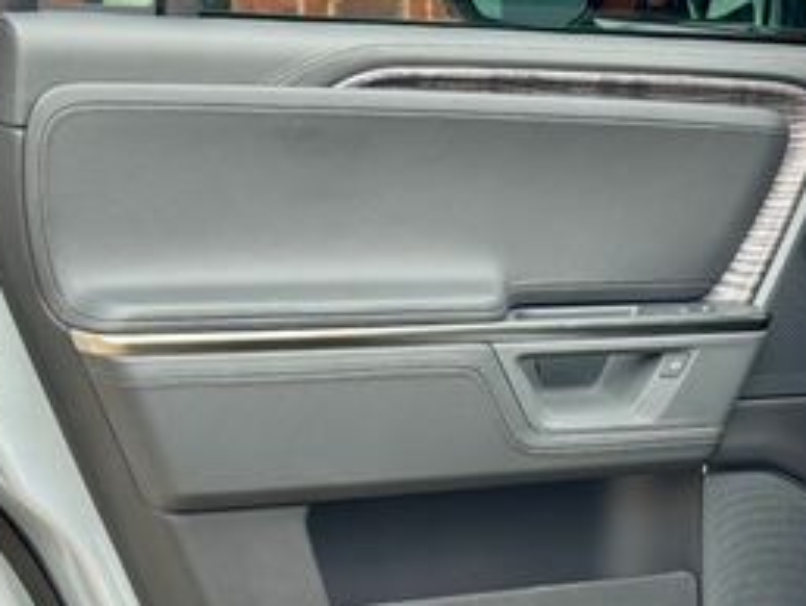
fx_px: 2773
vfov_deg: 12.5
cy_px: 194
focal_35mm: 119
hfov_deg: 16.5
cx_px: 503
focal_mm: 6.76
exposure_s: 1/651
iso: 64
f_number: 1.78
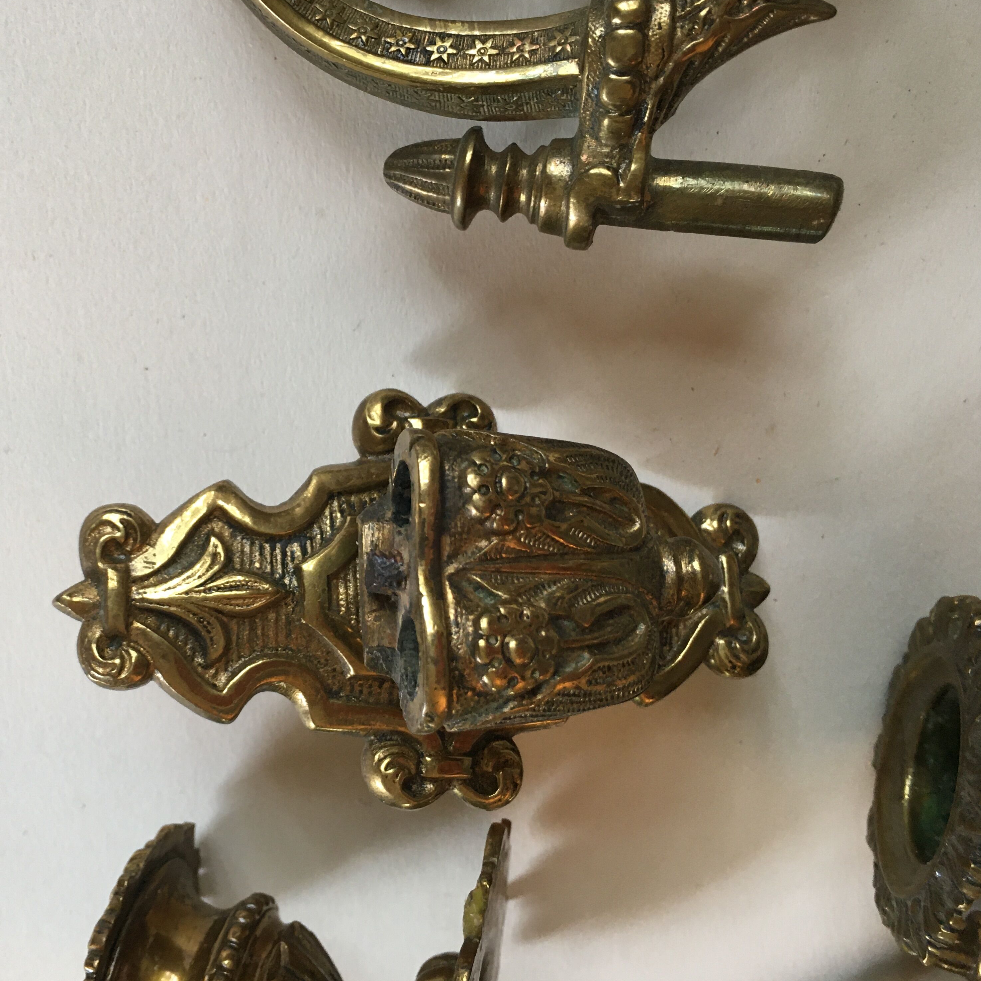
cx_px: 335
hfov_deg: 46.6
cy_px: 487
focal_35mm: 35
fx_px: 1122
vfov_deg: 47.2
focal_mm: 4.15
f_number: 2.2
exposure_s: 1/33
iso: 64
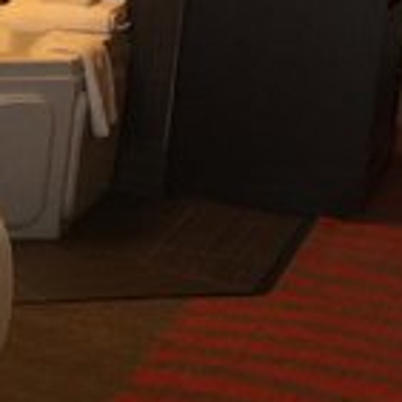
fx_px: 1905
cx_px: -661
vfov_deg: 12.0
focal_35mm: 145
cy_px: 80
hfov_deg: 10.0
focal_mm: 4.2
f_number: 2.2
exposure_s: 1/15
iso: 64
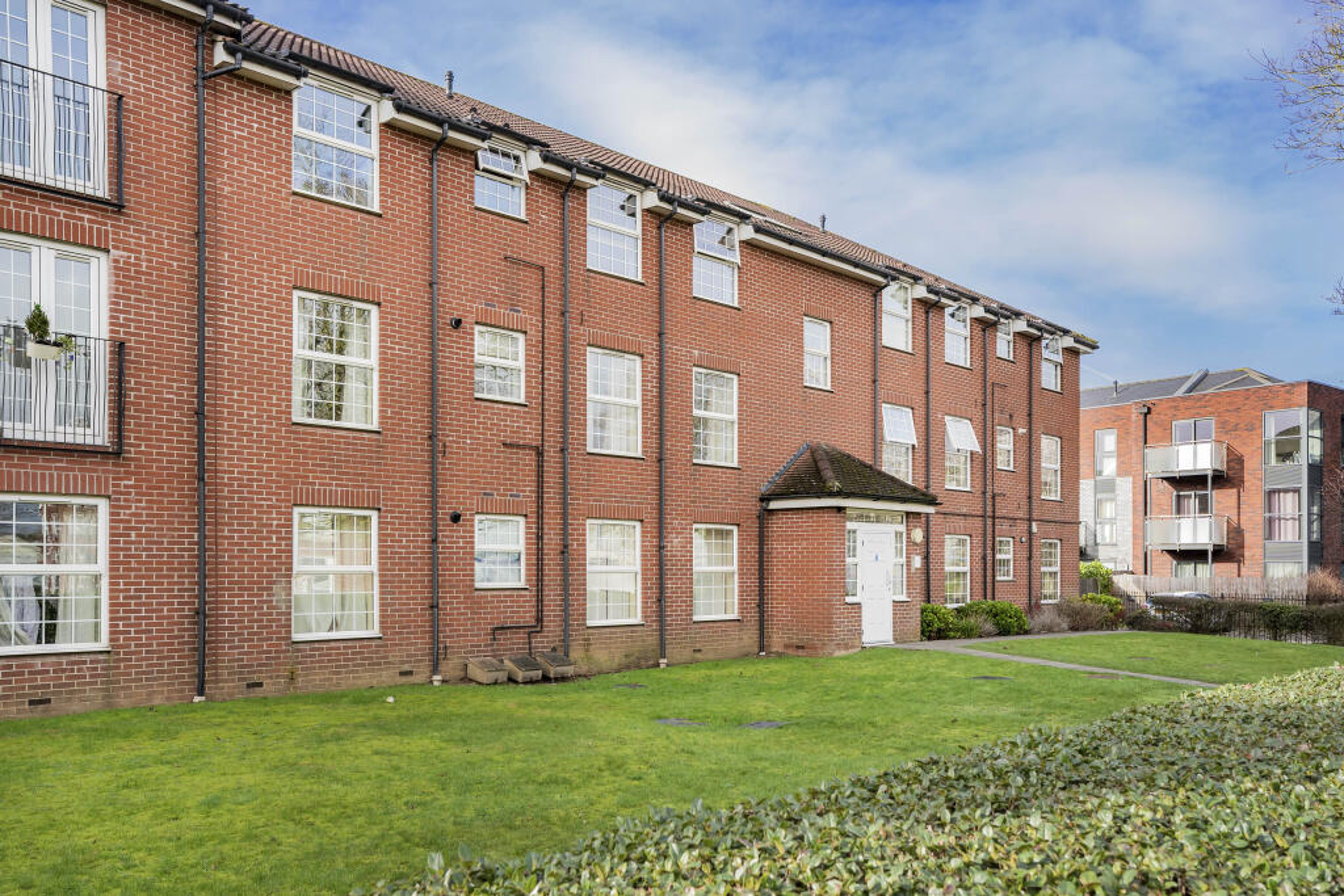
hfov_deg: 68.4
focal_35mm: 26
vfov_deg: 48.7
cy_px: 448
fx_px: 989
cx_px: 672
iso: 800
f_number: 8
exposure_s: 1/400
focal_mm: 26.5
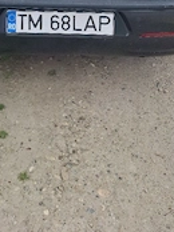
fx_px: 356
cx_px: 72
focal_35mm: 53
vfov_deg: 32.8
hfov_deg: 27.4
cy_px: -8
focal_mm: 5.54
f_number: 1.8
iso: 40
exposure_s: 1/250
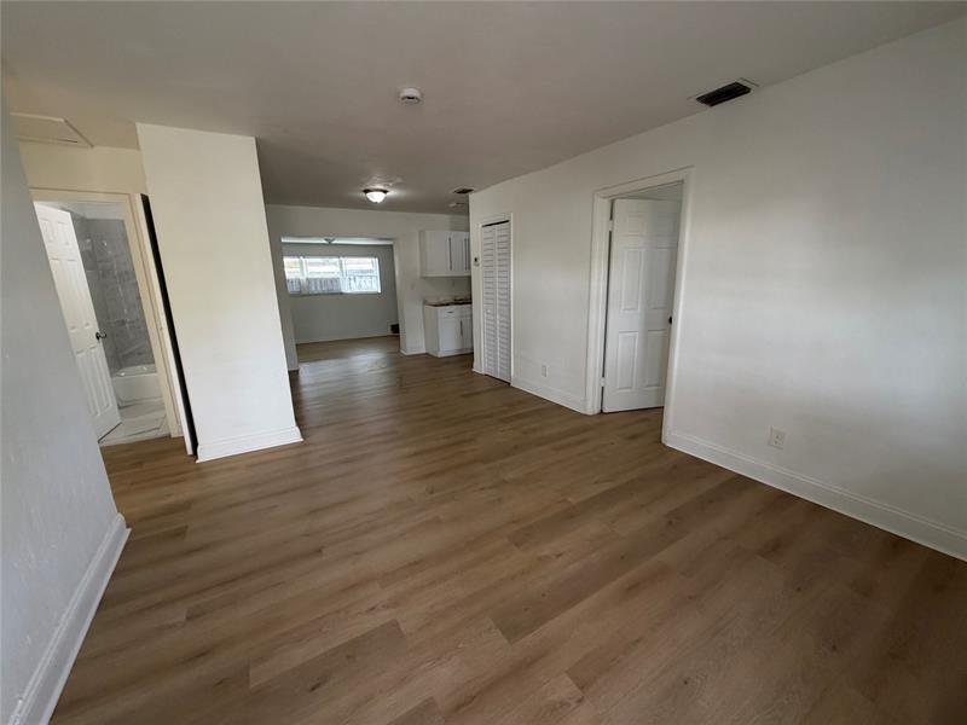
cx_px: 484
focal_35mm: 14
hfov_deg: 102.1
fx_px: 391
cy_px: 362
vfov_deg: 85.7
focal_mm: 2.22
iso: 200
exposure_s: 1/121
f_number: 2.2
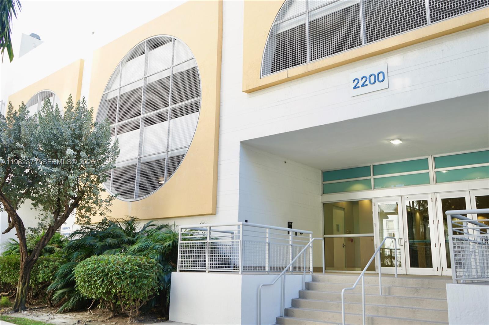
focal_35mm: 31
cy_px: 162
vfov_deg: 42.3
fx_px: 421
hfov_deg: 60.3
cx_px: 244
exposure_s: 1/80
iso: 100
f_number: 4.5
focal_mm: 31
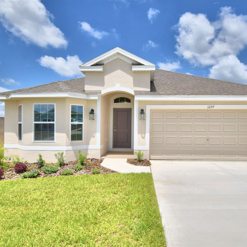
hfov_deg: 67.1
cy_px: 124
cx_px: 135
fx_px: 186
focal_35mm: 23
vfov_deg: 67.3
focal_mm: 12
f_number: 4.8
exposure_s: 1/2500
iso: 100
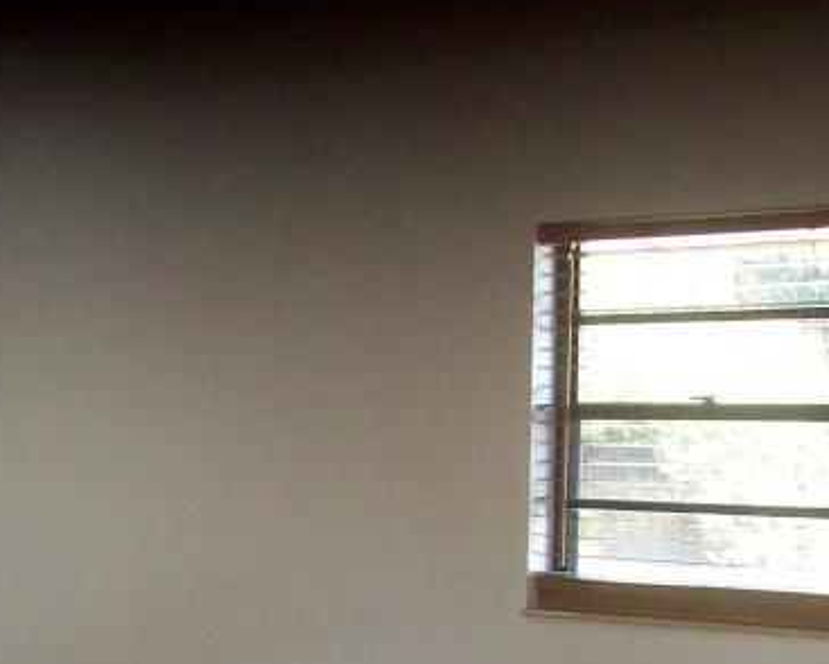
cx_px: 147
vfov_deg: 15.4
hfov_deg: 19.3
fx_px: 2406
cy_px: 699
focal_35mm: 98
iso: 200
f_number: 2.7
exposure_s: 1/95.8
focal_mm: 6
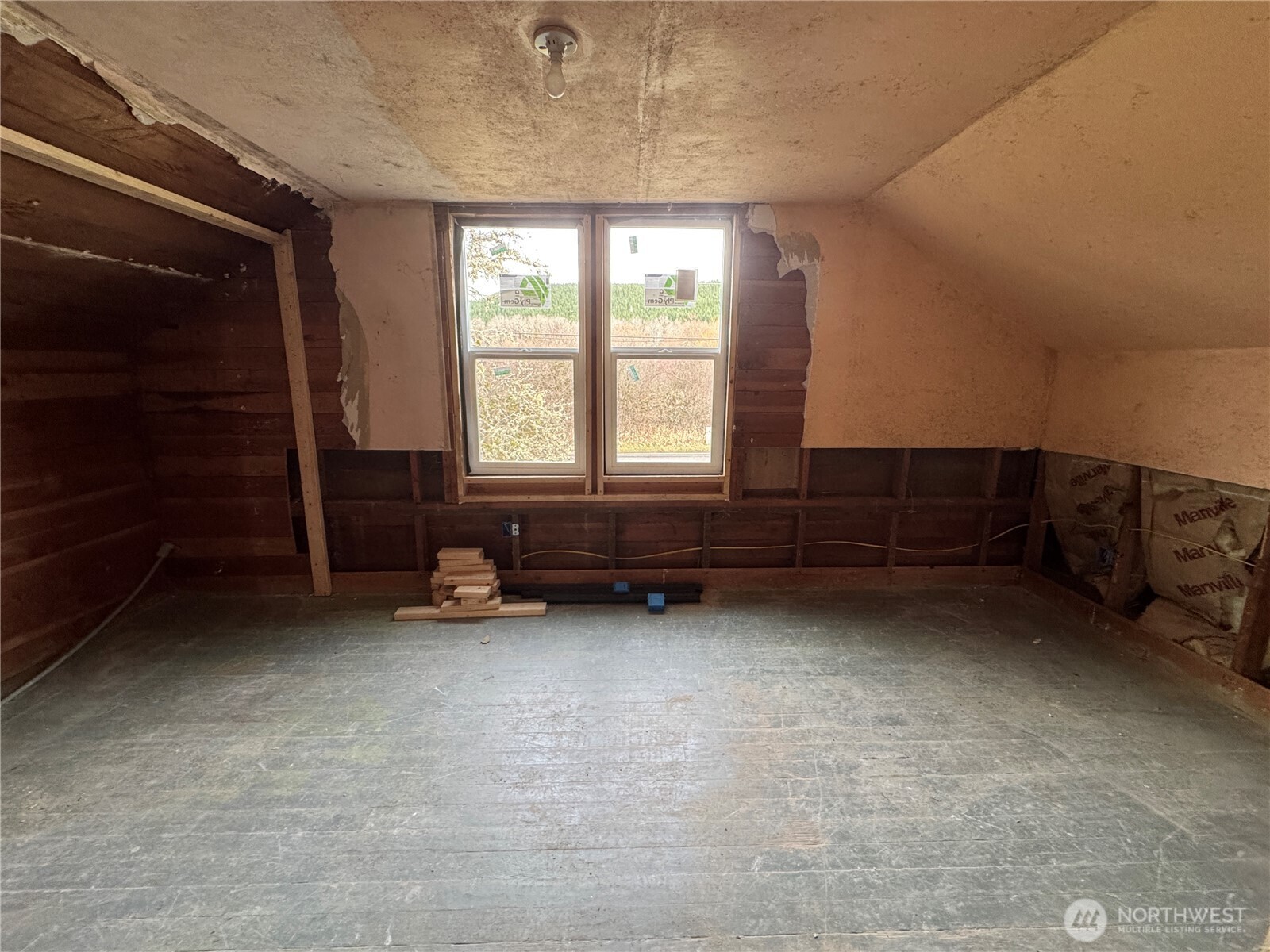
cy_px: 476
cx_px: 635
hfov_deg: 102.1
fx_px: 514
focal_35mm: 14
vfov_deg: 85.7
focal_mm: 2.22
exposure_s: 1/88
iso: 320
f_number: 2.2
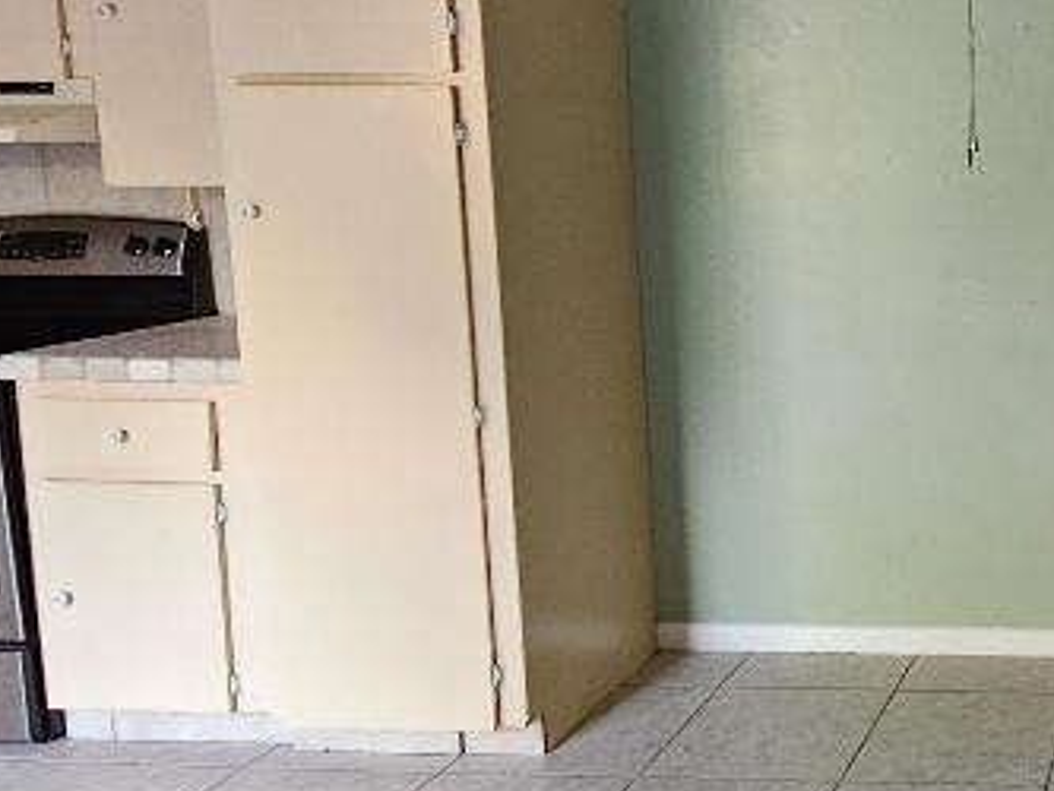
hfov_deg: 38.5
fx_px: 1218
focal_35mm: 40
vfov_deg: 35.6
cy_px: 250
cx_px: 1165
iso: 400
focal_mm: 2.2
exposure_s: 1/40
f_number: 2.2
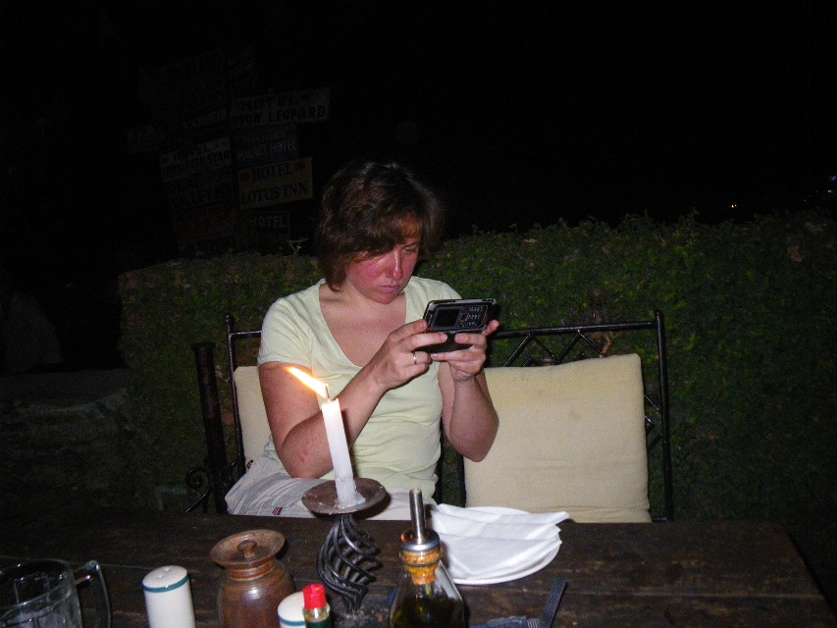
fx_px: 677
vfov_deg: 49.8
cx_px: 418
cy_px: 314
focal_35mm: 28
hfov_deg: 63.4
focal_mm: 5
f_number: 3.5
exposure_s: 1/50
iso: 400
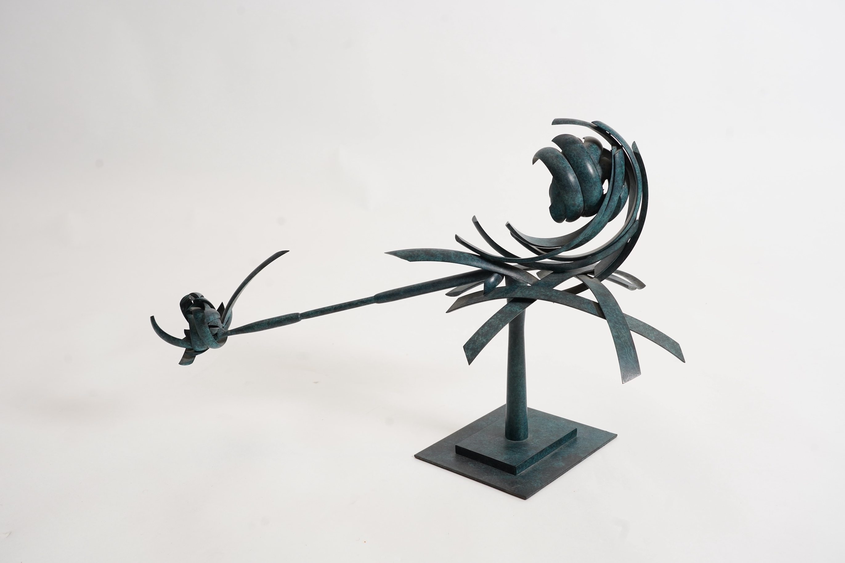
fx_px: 892
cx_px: 422
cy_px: 282
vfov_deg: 35.1
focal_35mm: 38
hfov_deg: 50.7
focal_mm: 38
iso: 640
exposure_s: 1/125
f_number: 9
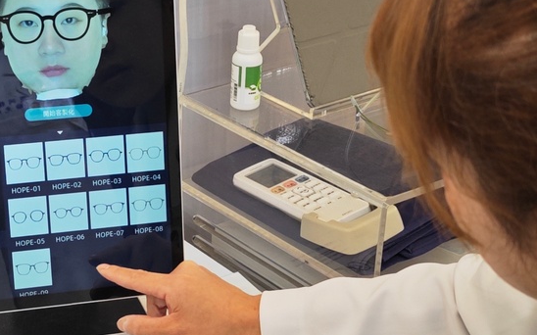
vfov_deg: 14.4
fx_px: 1302
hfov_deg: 23.1
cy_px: 332
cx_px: 153
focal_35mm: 89
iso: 160
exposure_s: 1/120
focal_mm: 7.79
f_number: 1.9
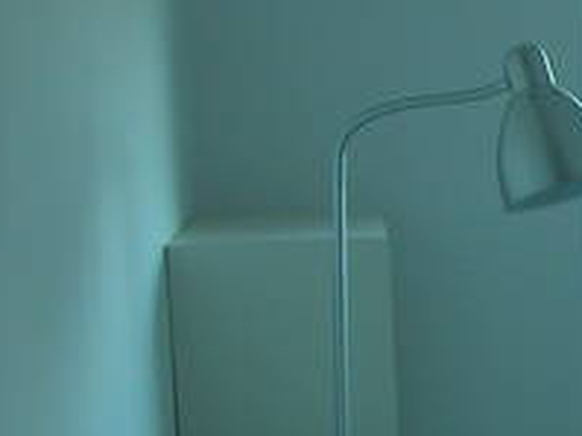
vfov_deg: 13.3
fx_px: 1865
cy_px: 345
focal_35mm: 111
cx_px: 1047
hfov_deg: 15.3
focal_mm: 7.1
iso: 100
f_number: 6.3
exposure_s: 1/10.3
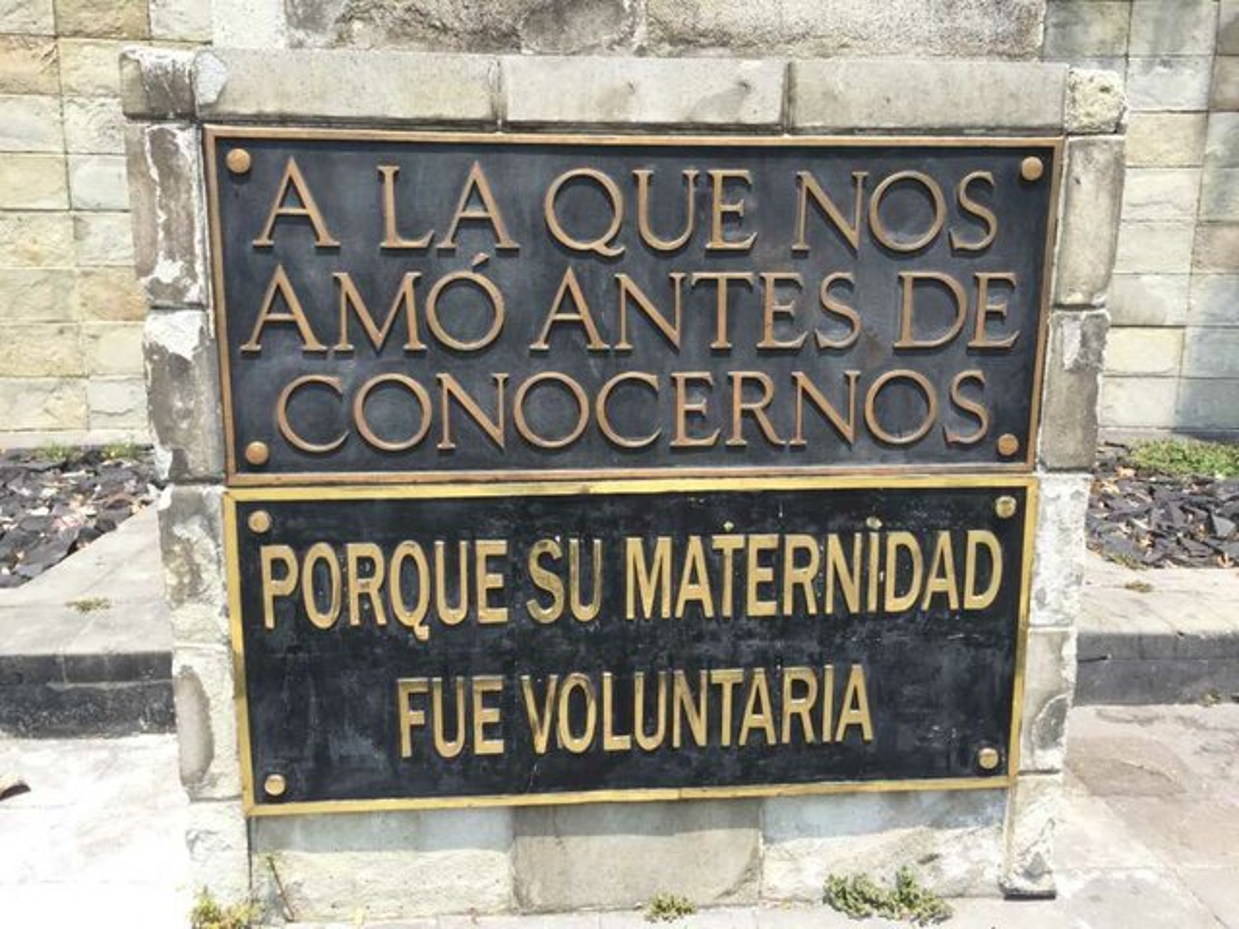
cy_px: 464
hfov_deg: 61.7
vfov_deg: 48.2
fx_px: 1038
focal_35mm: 29
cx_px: 620
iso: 32
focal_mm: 4.15
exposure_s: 1/694
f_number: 2.2
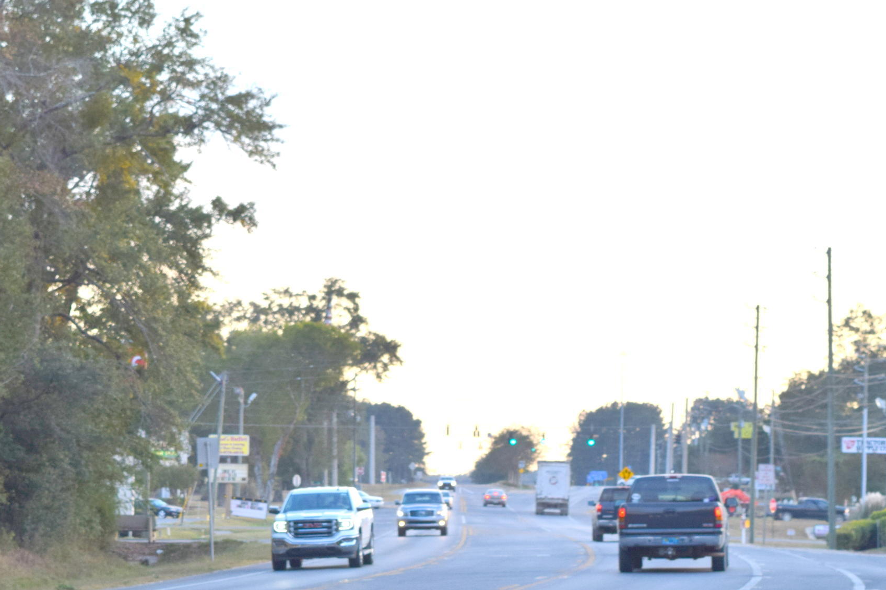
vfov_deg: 9.4
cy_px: 367
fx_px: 3590
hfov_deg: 14.1
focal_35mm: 146
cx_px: 454
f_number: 8
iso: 360
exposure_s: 1/250
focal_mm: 55
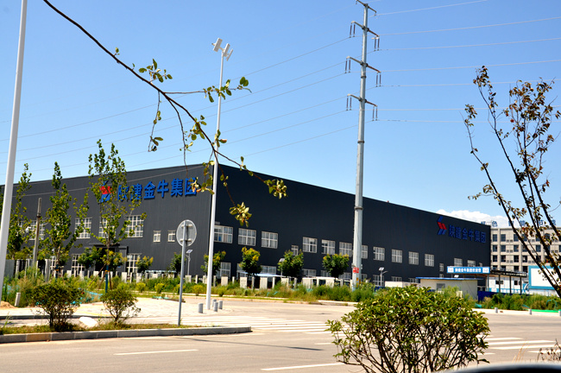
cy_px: 186
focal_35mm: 48
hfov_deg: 41.2
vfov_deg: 28.0
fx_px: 747
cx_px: 280
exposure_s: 1/160
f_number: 13
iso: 200
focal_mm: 32
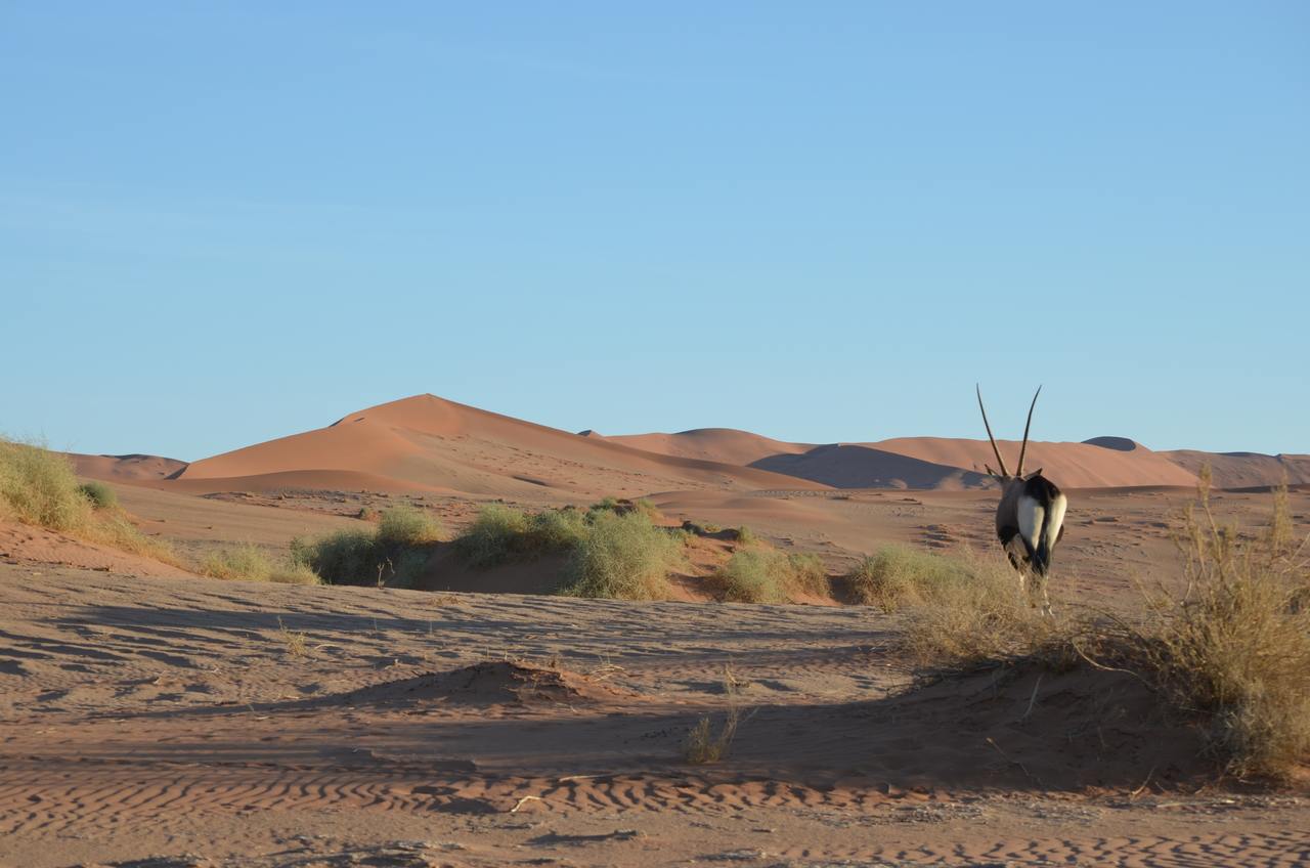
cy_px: 434
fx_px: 3813
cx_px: 655
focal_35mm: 105
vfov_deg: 13.0
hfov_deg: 19.5
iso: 160
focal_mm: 70
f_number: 8
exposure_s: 1/250
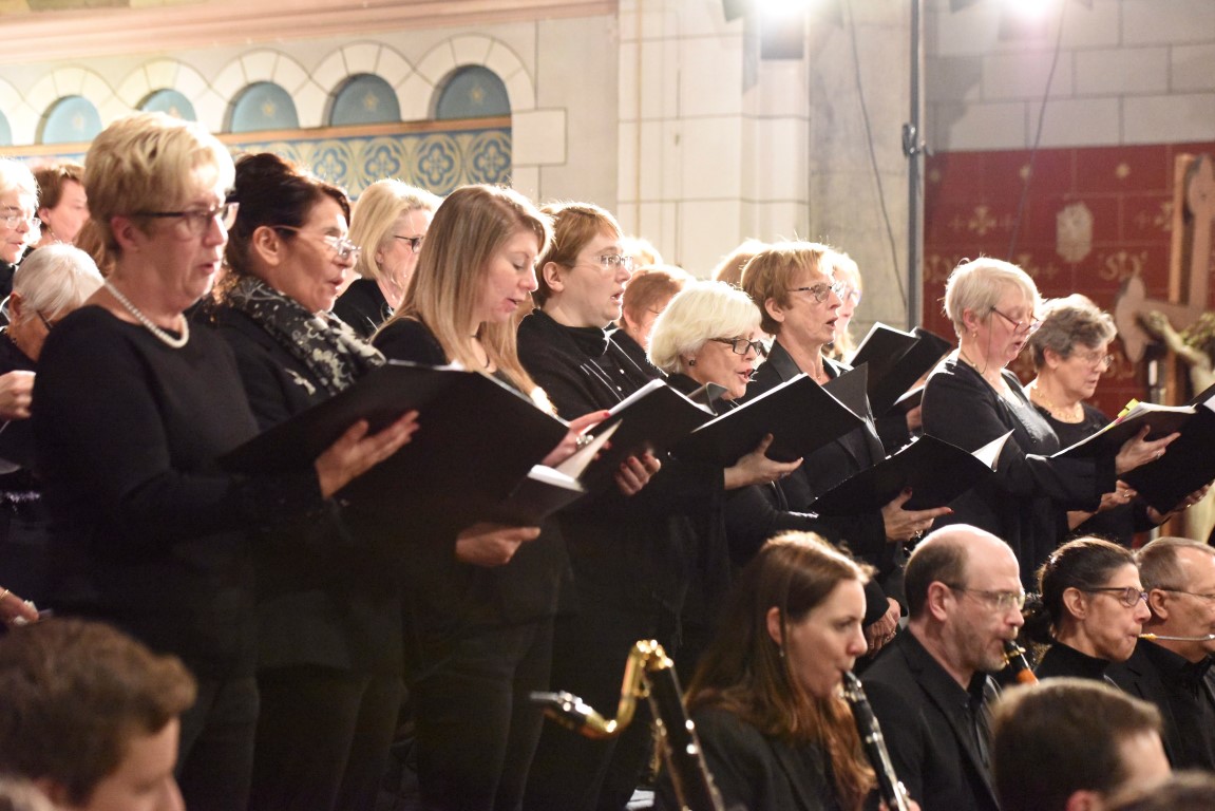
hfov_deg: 23.6
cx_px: 608
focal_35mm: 86
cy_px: 406
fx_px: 2903
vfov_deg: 15.9
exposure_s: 1/80
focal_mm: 86
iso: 12800
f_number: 3.5
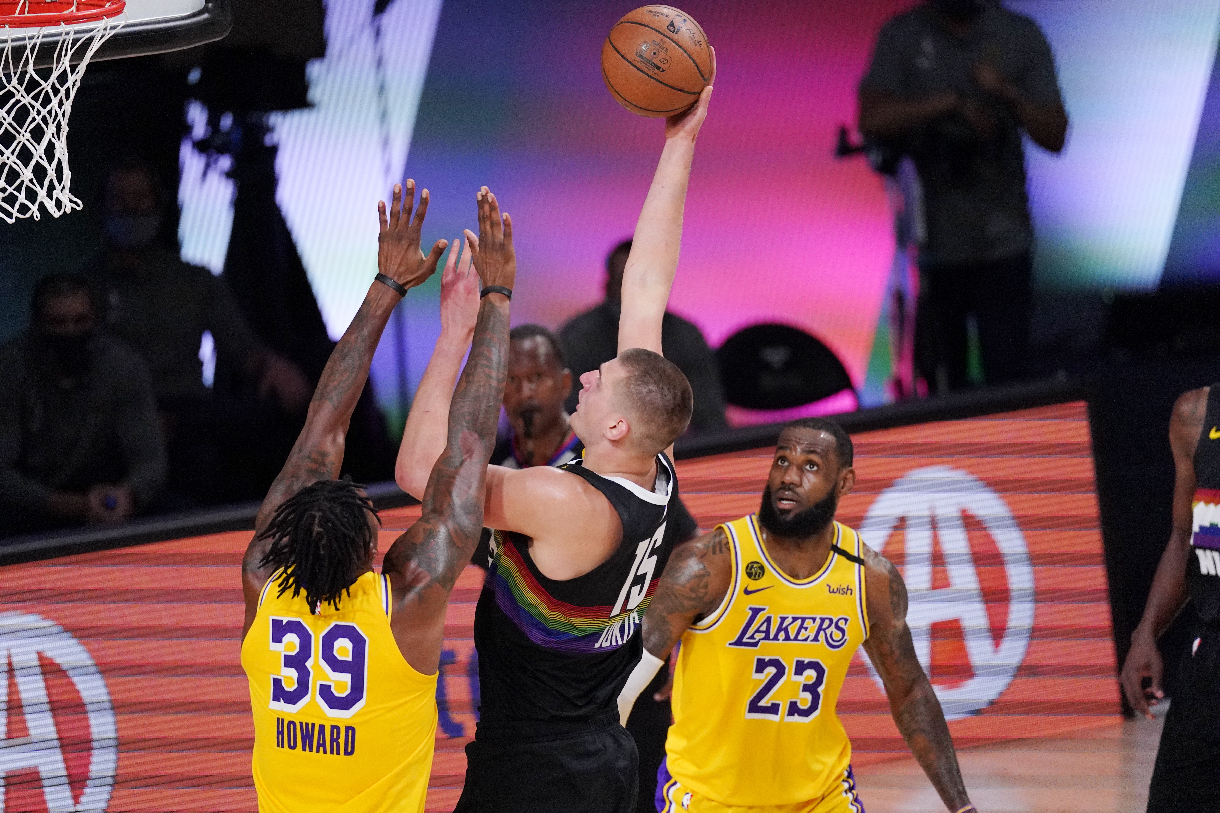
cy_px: 406
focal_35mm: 600
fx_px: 20332
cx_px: 610
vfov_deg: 2.3
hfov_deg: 3.4
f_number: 4
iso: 8000
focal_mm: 600
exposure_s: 1/2000
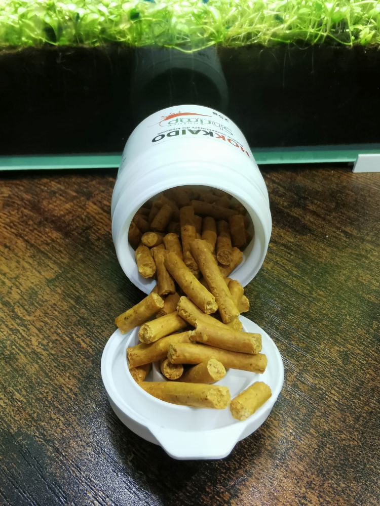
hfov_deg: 53.1
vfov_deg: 67.3
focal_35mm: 26
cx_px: 190
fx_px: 381
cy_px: 253
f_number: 2.2
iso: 400
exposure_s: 1/25
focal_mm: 2.26
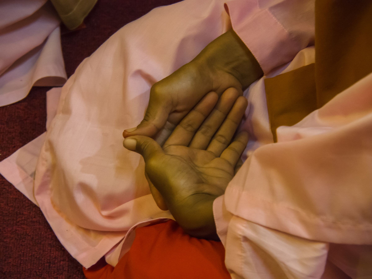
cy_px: 140
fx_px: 1934
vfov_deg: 8.2
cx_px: 186
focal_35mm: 180
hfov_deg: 11.0
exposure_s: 1/15
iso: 3200
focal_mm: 90
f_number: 5.5
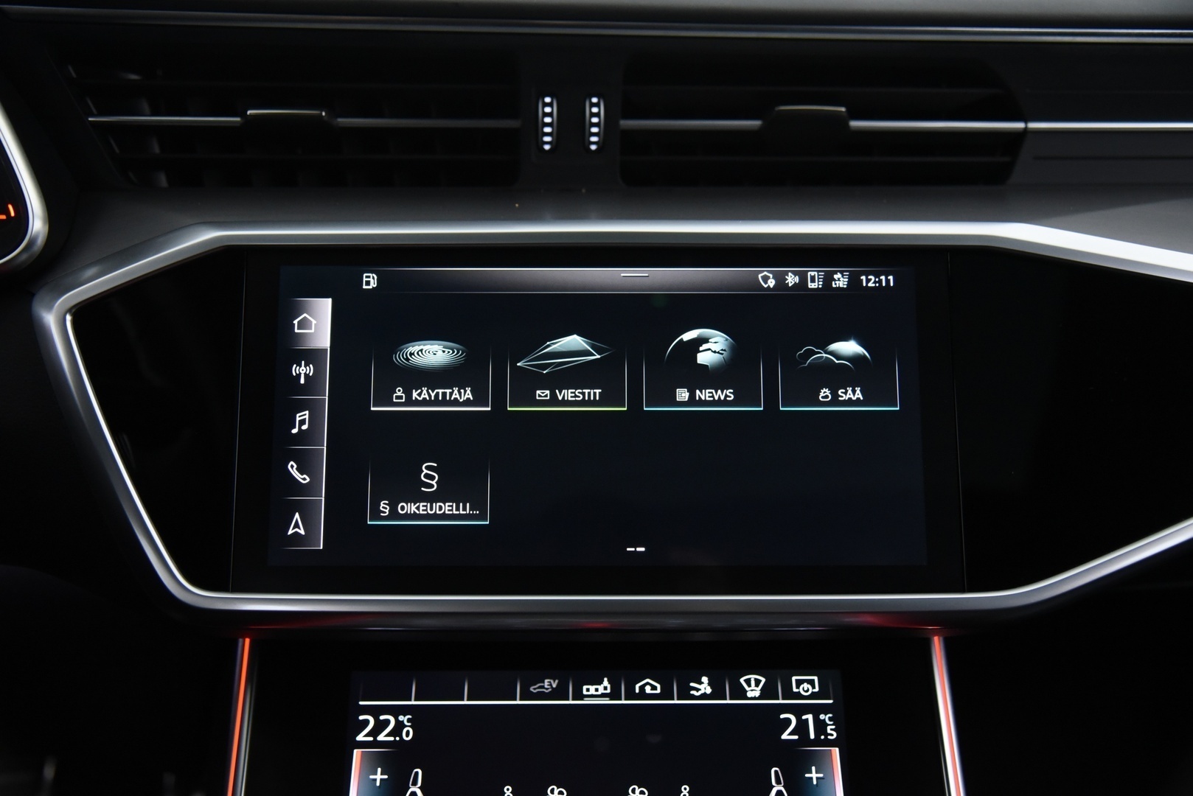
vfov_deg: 35.1
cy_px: 398
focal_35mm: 38
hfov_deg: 50.7
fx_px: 1260
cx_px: 596
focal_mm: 38
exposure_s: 1/50
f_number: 4
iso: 4000
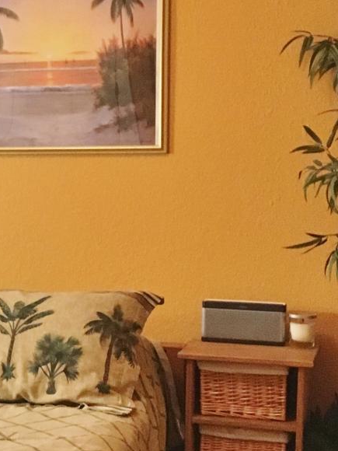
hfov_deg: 14.2
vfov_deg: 19.6
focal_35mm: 100
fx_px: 1302
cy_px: 267
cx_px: -110
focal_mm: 4.15
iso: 200
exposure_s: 1/15
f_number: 2.2
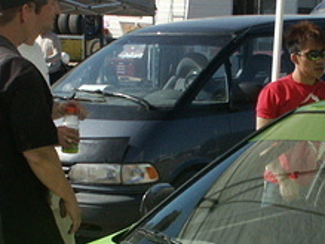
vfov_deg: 13.9
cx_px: 240
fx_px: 995
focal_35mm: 106
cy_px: 176
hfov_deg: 18.4
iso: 100
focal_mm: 7.65
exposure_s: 1/350
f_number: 8
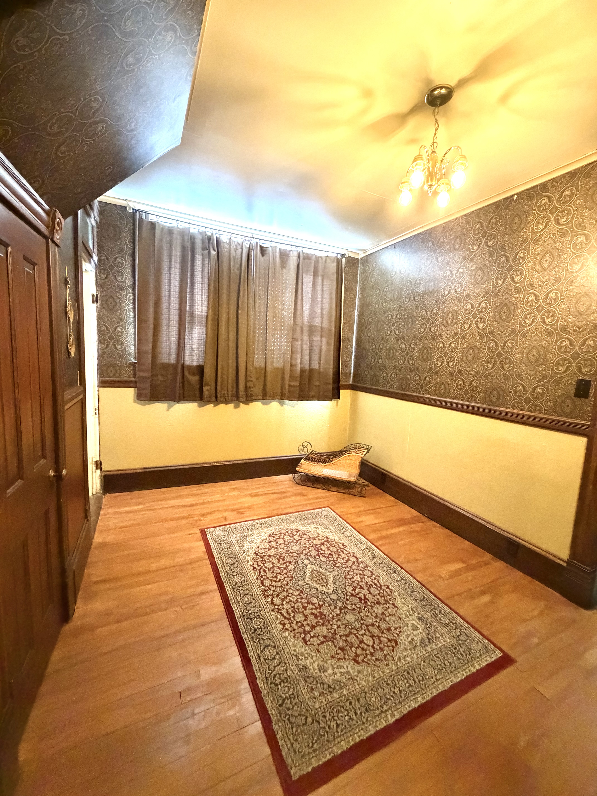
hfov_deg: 85.7
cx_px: 298
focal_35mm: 14
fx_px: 322
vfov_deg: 102.1
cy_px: 398
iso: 1250
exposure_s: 1/60
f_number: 2.2
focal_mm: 2.22
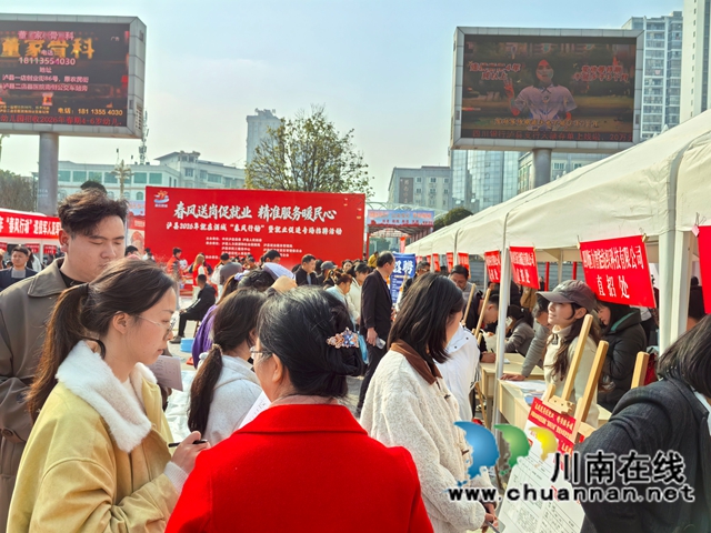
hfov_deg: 56.8
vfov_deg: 44.2
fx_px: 657
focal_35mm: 32
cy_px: 266
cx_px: 356
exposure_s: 1/1770
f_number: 1.9
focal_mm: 5.52
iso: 50
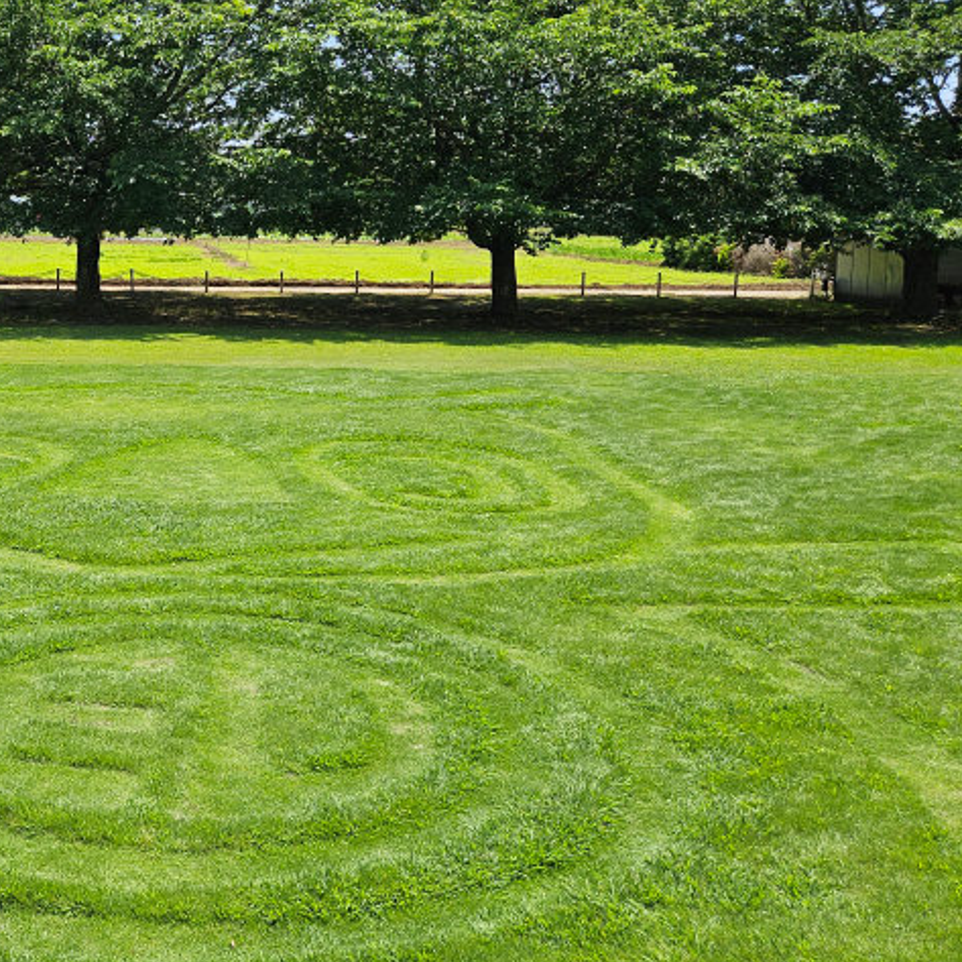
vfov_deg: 38.8
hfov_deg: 36.9
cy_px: 346
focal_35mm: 43
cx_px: 110
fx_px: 1352
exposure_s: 1/2105
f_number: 1.8
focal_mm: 5.4
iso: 25
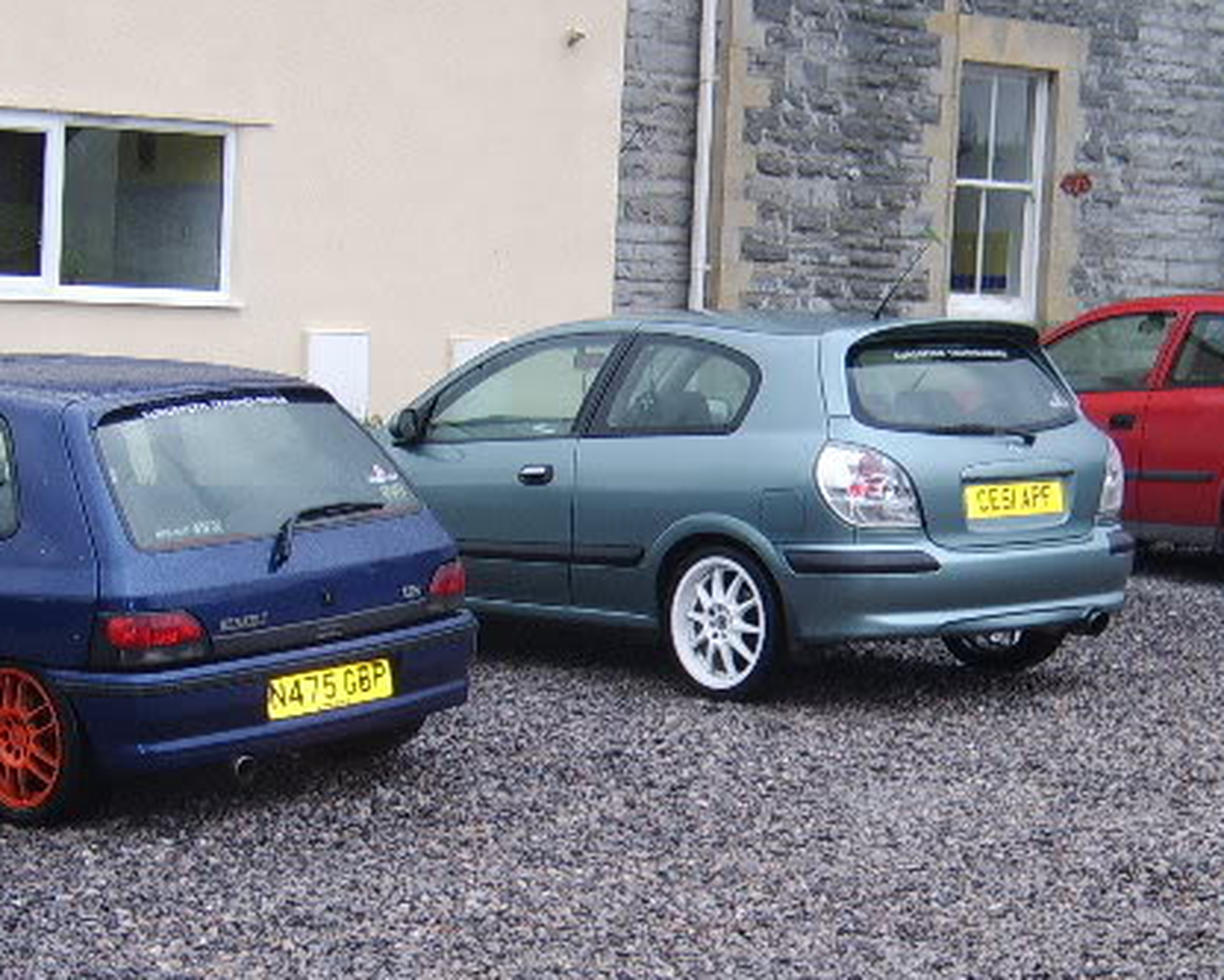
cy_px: 556
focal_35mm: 69
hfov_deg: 27.2
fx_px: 2500
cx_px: 324
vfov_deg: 22.2
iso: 141
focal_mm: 11.93
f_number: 3.5
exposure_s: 1/60
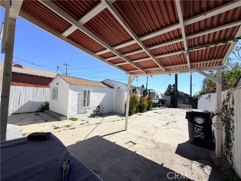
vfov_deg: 85.7
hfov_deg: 102.1
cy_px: 90
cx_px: 120
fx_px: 97
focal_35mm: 14
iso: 20
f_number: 2.2
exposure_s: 1/970
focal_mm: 2.22
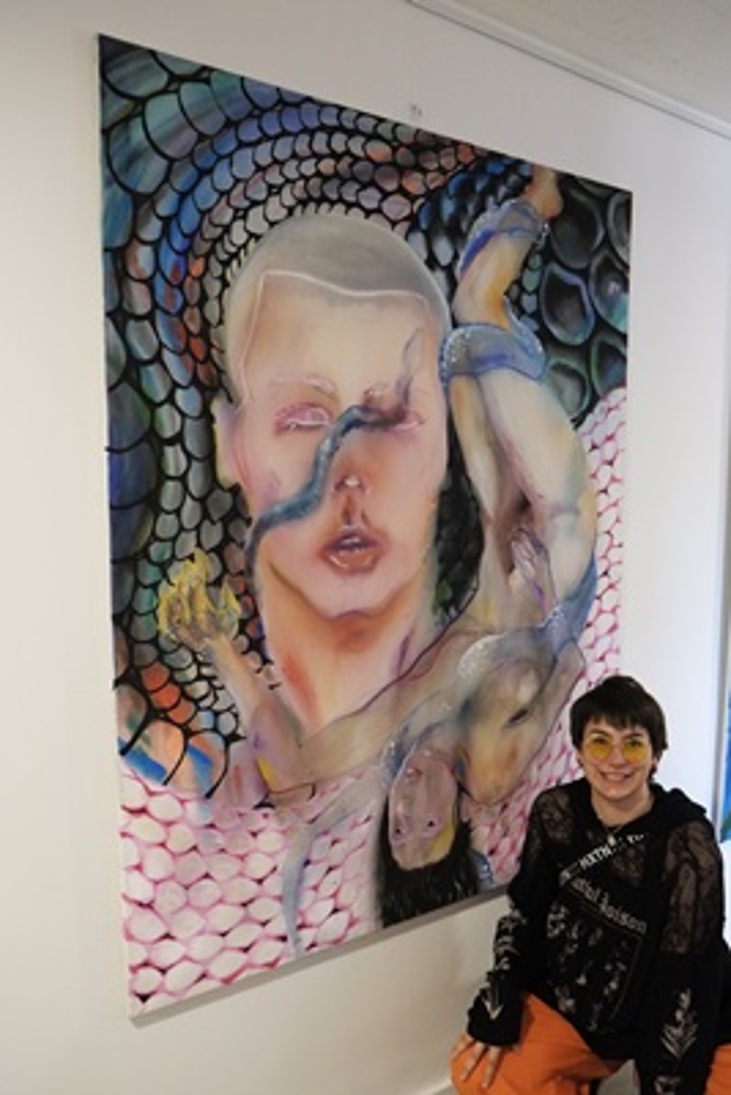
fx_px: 822
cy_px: 548
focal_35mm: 27
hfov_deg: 48.0
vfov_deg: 67.4
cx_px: 366
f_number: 2.8
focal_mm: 18
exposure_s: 1/110
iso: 3200
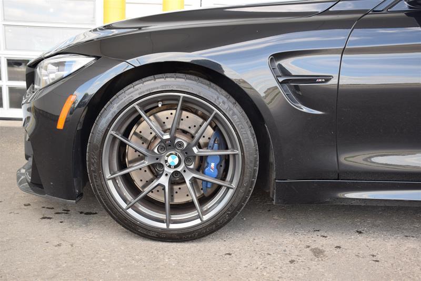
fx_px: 473
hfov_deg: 47.9
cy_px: 140
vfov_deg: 33.0
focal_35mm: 40
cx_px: 210
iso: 400
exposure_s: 1/125
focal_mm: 27
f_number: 5.6
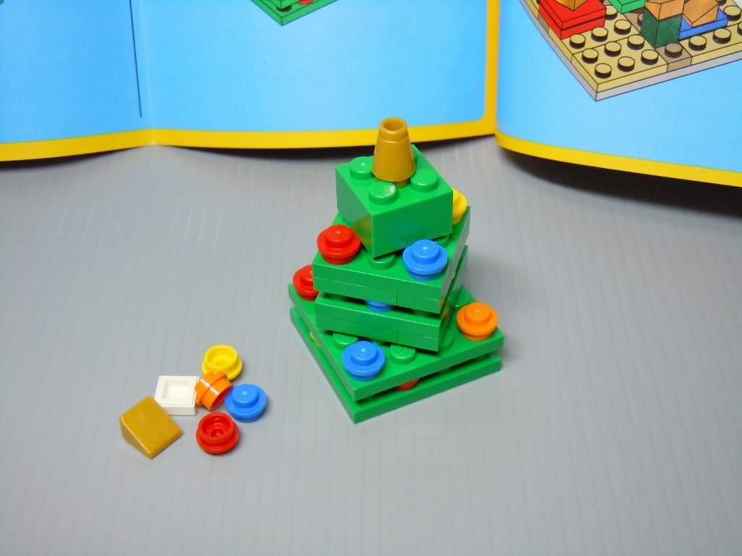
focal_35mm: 52
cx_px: 371
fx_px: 1115
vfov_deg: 28.0
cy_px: 278
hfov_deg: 36.8
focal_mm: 9.3
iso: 200
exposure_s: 1/8
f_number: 3.9
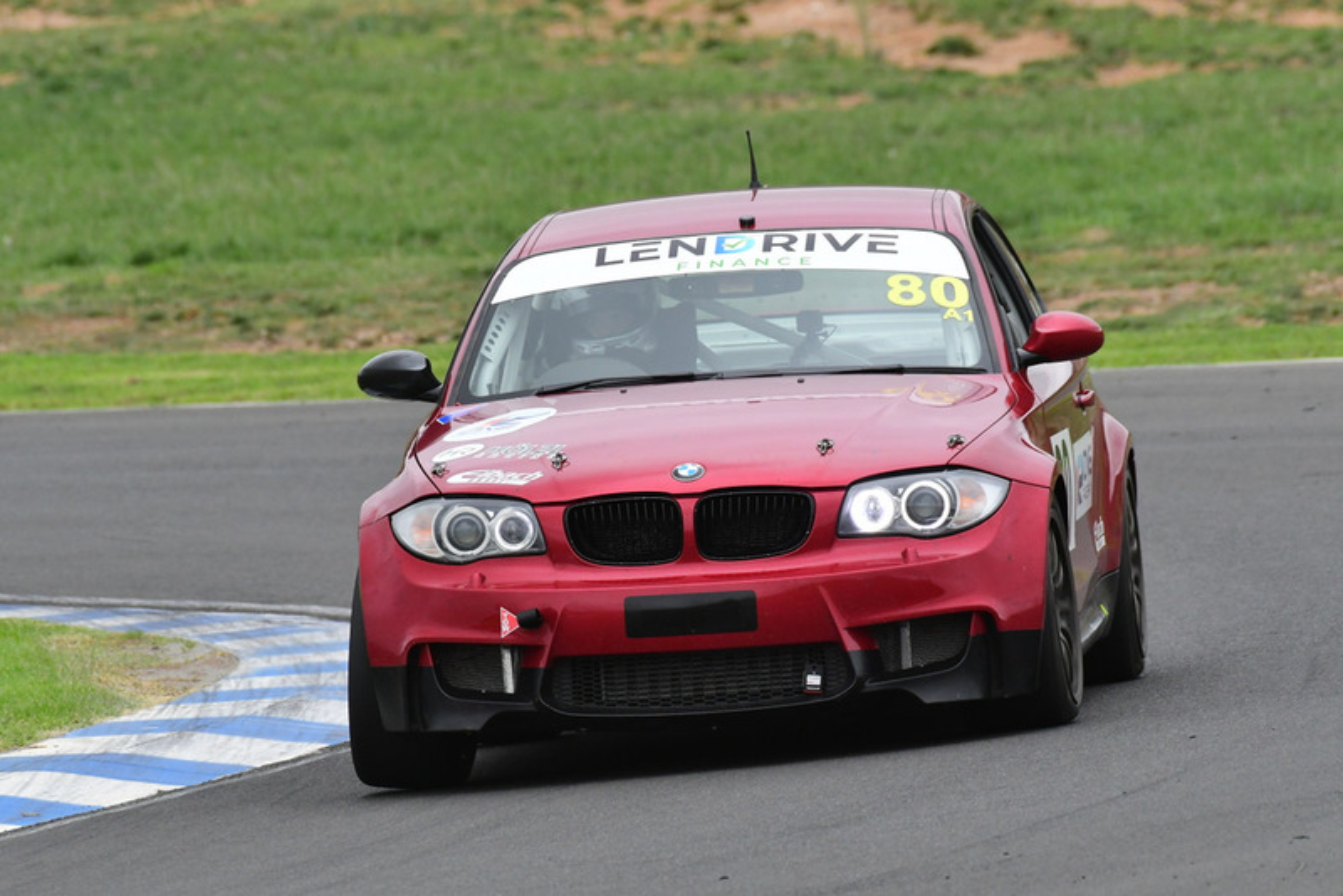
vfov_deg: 1.8
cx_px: 672
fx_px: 27988
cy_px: 448
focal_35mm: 750
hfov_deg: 2.7
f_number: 10
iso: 1600
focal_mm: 500
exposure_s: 1/640
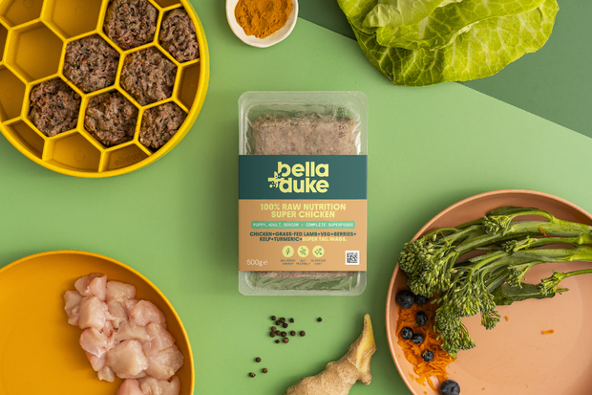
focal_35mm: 84
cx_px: 296
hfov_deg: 24.2
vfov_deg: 16.3
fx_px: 1381
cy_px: 198
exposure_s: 1/125
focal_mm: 56
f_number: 5.6
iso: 320
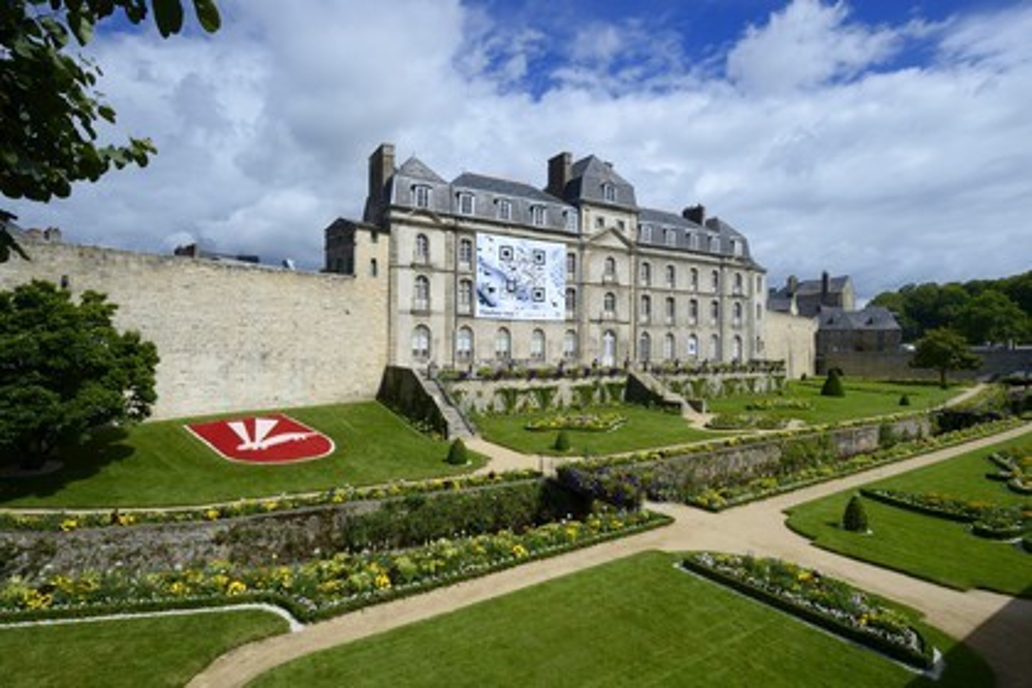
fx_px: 545
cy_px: 344
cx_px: 516
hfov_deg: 86.9
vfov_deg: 64.6
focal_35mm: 19
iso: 200
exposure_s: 1/200
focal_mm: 19
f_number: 18
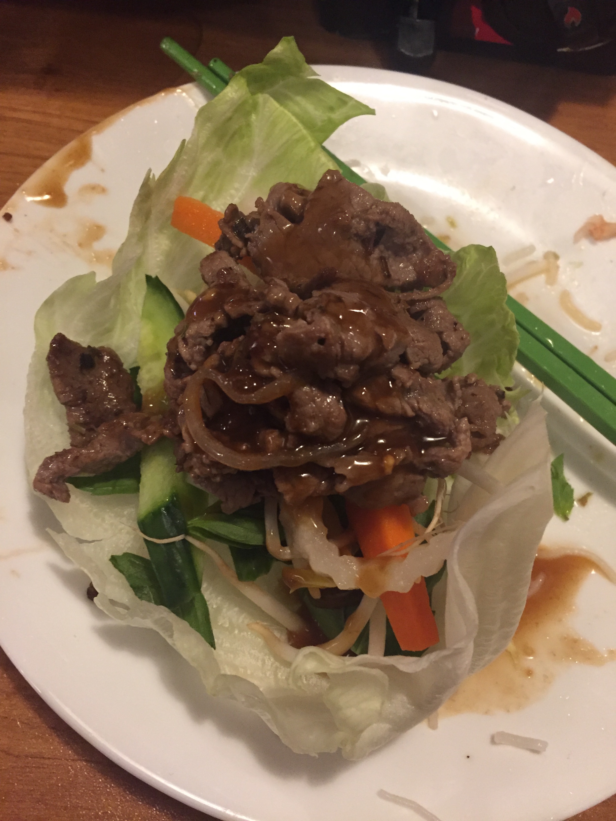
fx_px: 688
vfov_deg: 61.7
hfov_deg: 48.2
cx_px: 308
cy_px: 410
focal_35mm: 29
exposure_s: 1/20
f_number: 2.2
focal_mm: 4.15
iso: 250
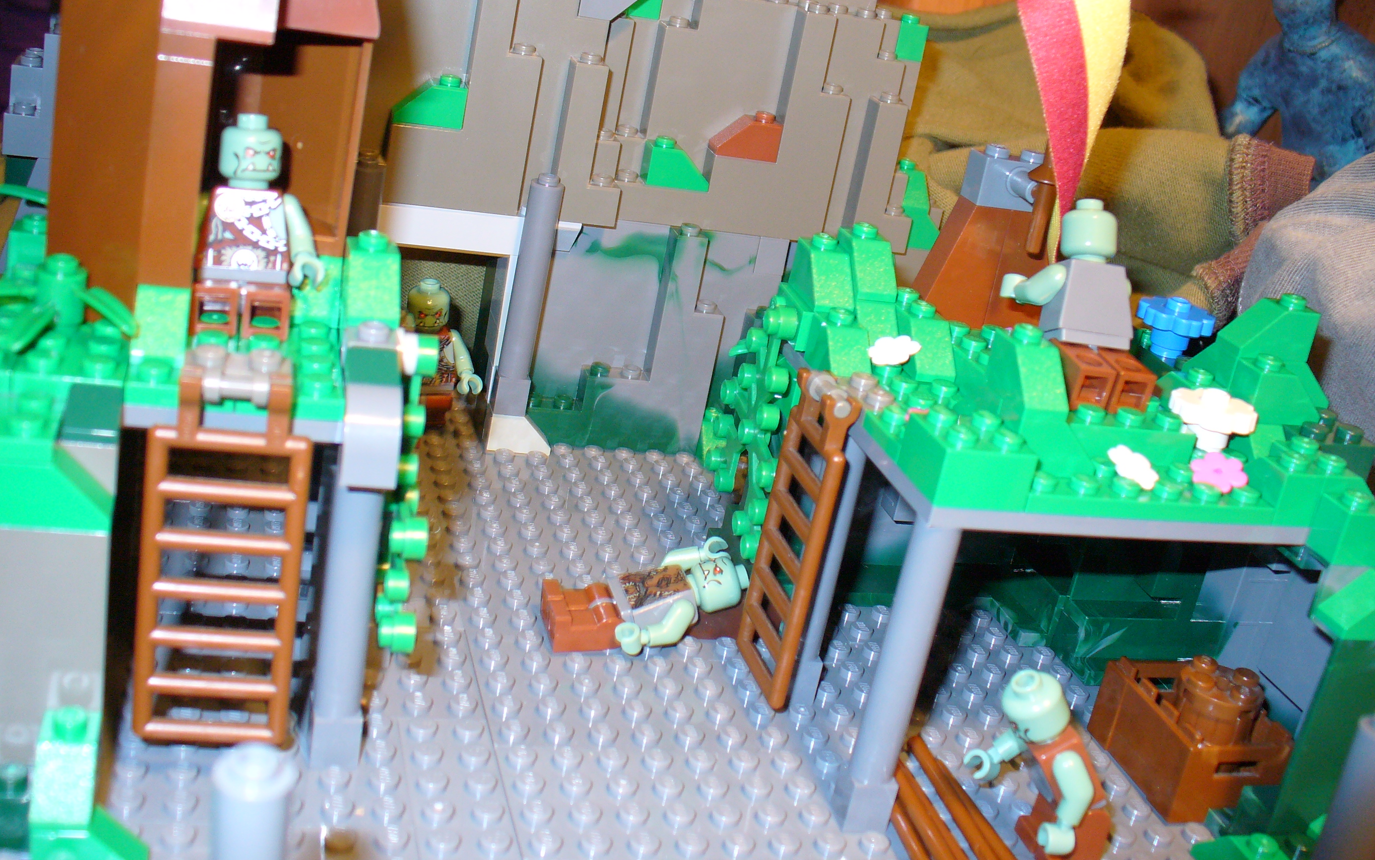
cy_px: 388
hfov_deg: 49.3
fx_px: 1499
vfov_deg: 32.0
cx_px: 679
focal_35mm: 40
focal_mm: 6.1
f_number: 2.8
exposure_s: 1/8
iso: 100
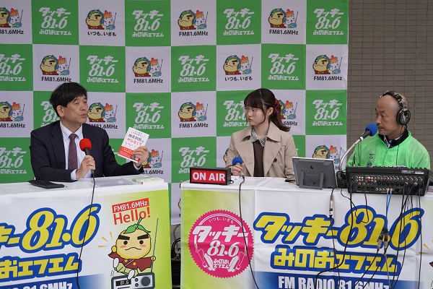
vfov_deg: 20.3
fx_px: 806
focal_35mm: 67
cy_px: 144
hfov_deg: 30.1
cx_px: 216
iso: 1250
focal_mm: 67
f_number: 5
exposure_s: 1/160
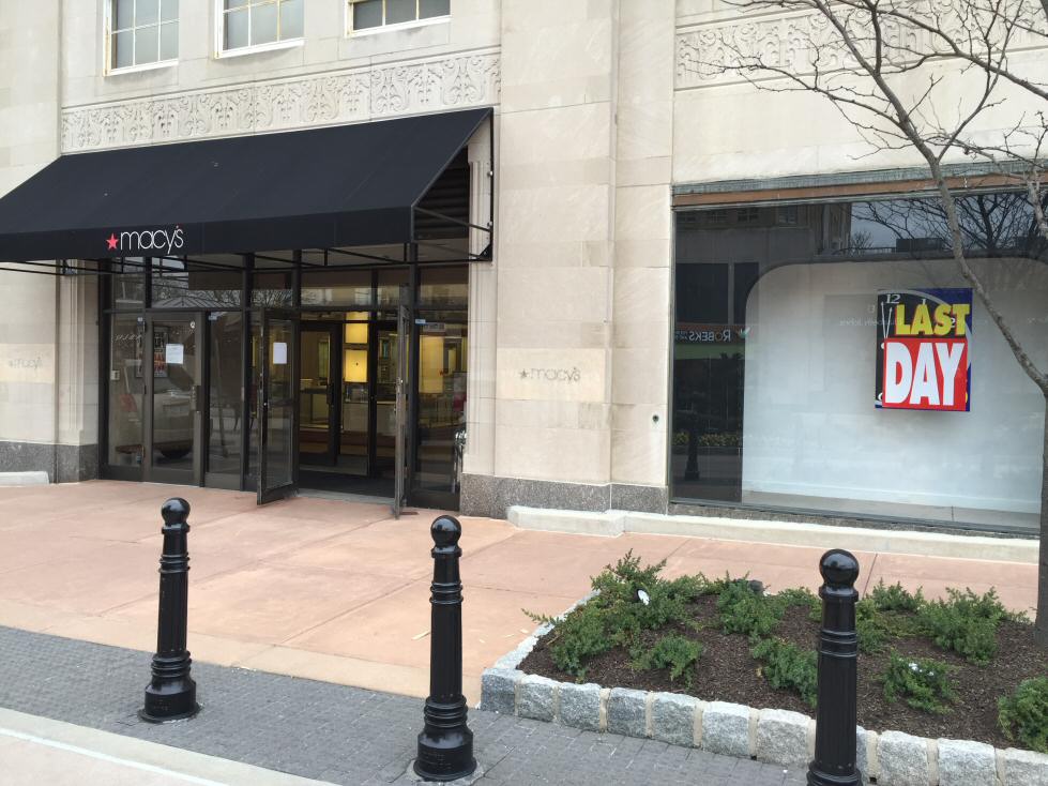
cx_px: 524
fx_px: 878
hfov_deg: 61.7
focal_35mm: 29
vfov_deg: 48.2
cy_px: 393
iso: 32
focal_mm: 4.15
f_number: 2.2
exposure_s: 1/120
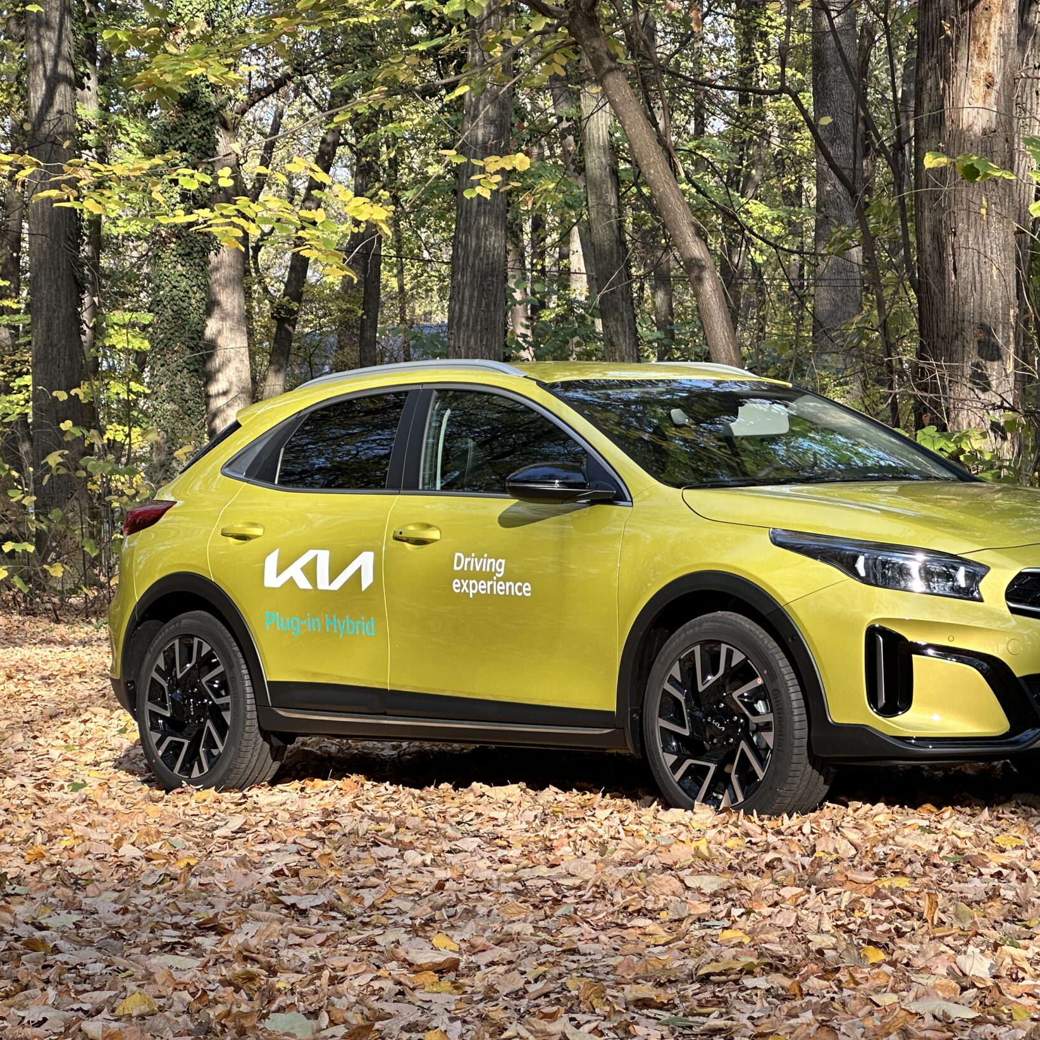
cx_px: 695
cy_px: 455
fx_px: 3603
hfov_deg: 16.4
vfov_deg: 16.4
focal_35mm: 106
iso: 32
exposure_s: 1/99
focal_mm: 9
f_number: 2.8
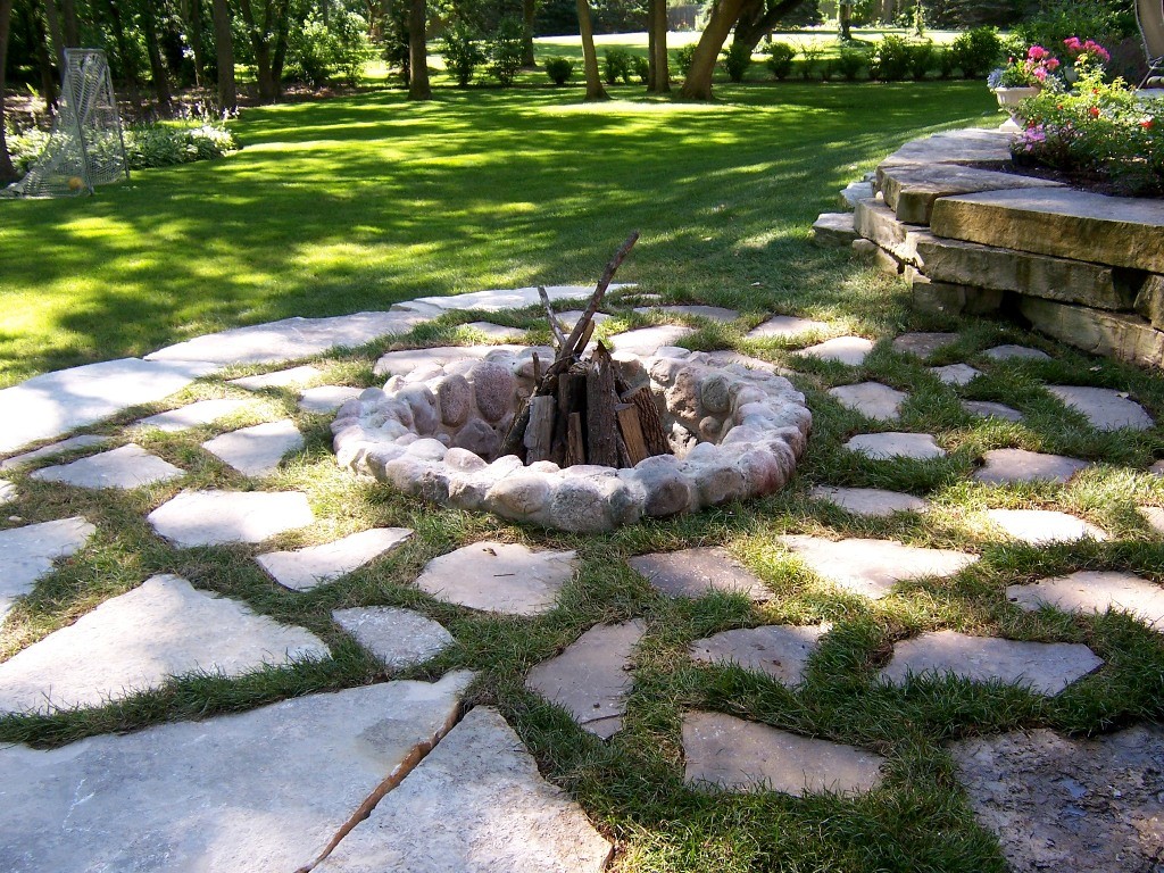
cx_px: 582
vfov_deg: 42.9
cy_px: 436
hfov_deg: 55.4
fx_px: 1110
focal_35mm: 33
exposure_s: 1/90
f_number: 3.4
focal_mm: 5.5
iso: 80
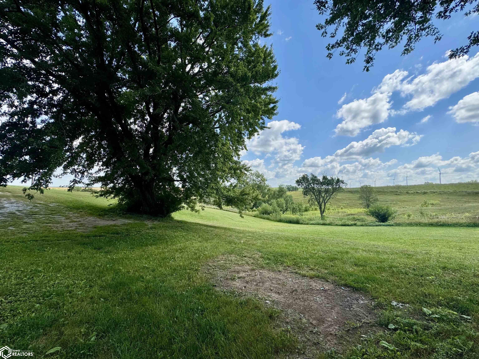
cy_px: 180
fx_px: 194
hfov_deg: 102.1
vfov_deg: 85.7
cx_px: 240
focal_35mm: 14
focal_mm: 2.22
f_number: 2.2
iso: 50
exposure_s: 1/1477
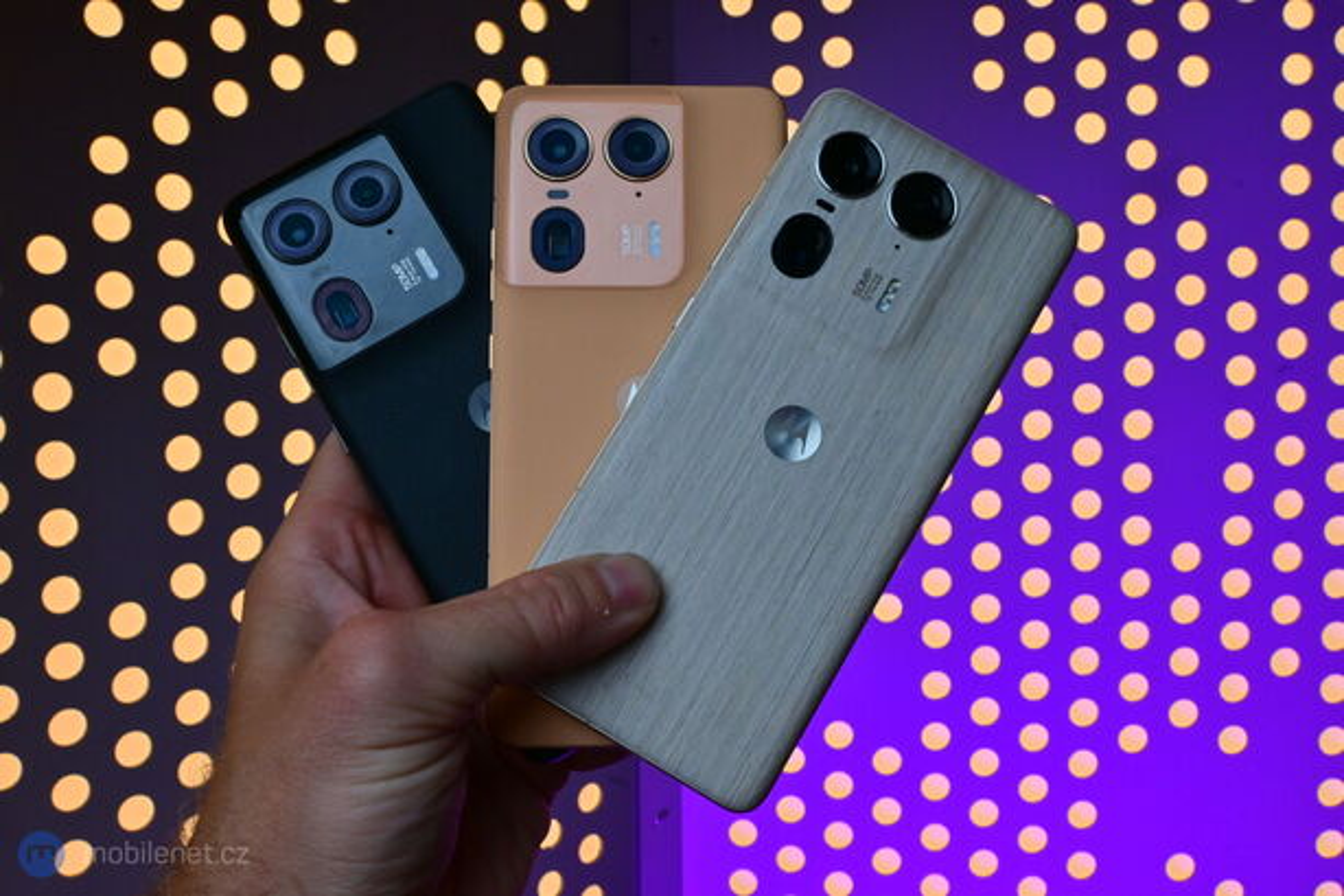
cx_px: 672
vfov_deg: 36.9
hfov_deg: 53.1
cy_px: 448
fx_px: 1344
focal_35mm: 36
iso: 640
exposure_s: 1/80
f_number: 16
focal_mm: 24
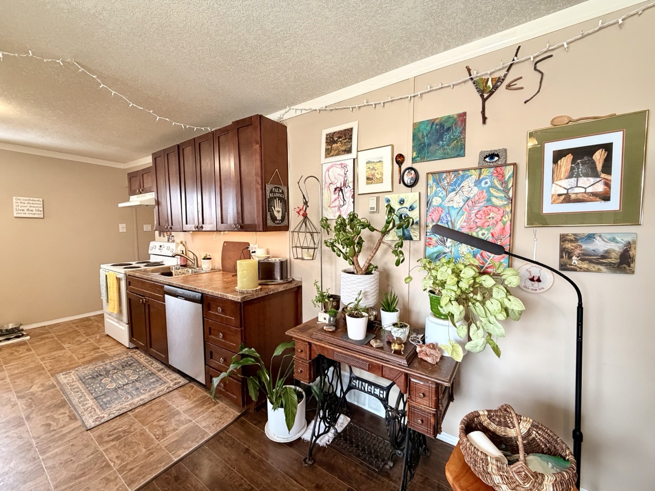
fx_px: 265
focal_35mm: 14
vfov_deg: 85.7
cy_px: 246
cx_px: 328
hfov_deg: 102.1
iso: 500
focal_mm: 2.22
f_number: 2.2
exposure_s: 1/60
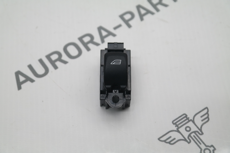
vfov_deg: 16.3
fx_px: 537
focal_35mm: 84
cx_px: 115
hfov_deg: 24.2
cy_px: 76
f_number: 5.6
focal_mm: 55
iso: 400
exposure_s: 1/80
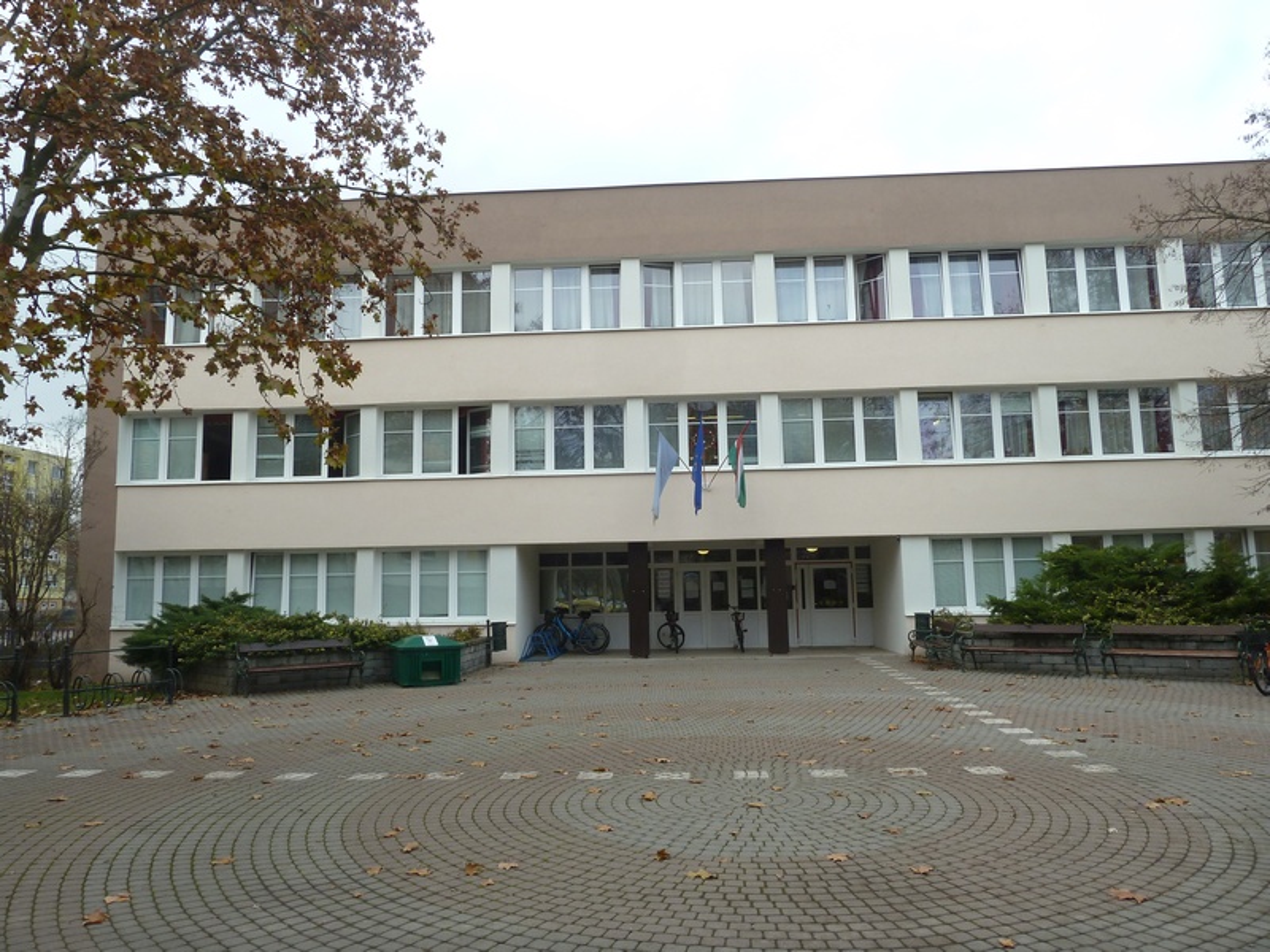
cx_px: 635
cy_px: 476
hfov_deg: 69.4
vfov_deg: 54.9
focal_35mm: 25
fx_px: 917
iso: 80
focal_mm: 4.1
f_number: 4
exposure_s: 1/160
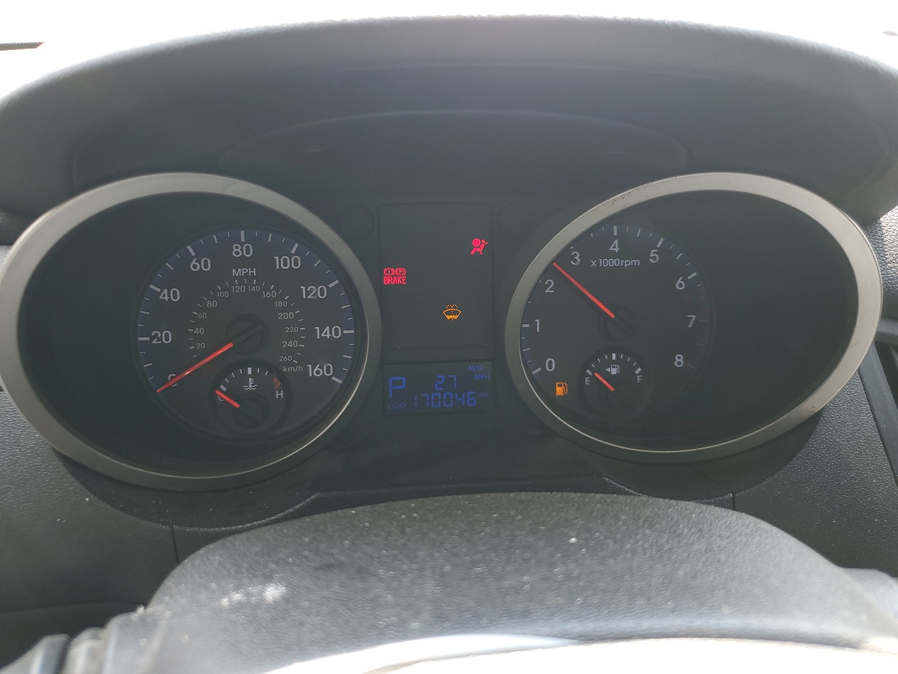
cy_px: 337
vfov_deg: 53.1
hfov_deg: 67.3
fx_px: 674
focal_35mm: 26
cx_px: 449
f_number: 1.5
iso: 50
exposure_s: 1/120
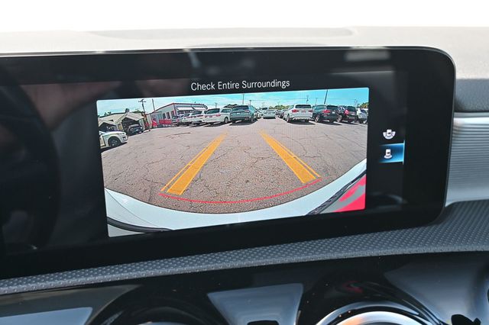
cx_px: 244
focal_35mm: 34
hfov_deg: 55.1
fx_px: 468
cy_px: 162
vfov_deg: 38.3
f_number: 4.2
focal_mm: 23
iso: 400
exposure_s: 1/125
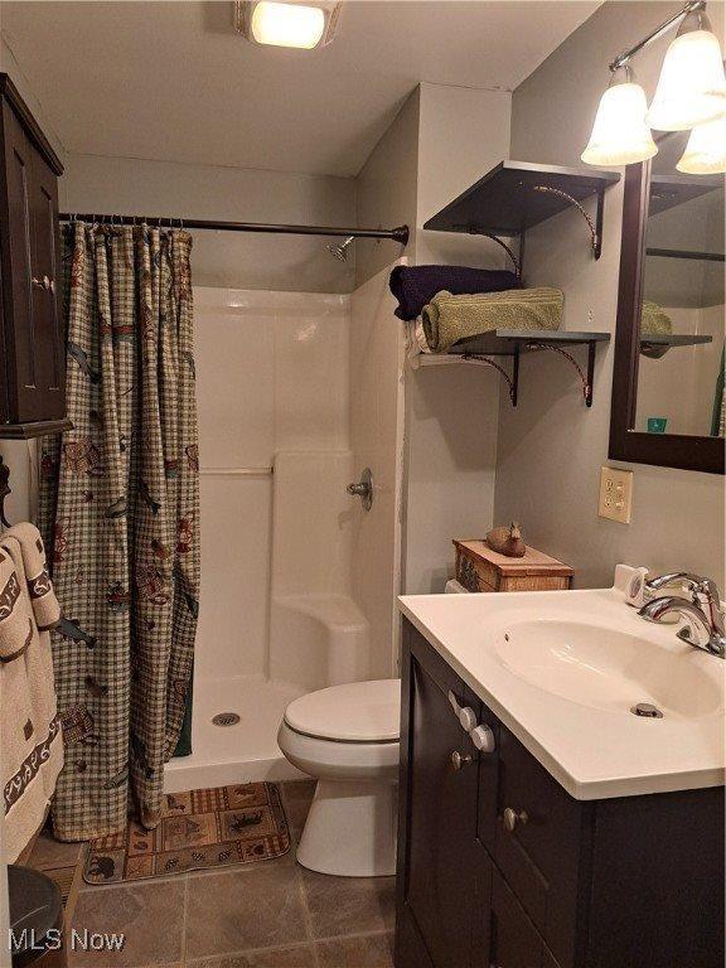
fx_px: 671
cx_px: 363
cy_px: 484
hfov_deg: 56.8
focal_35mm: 24
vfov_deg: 71.6
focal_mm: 5.23
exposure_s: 1/60
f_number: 1.8
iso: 160
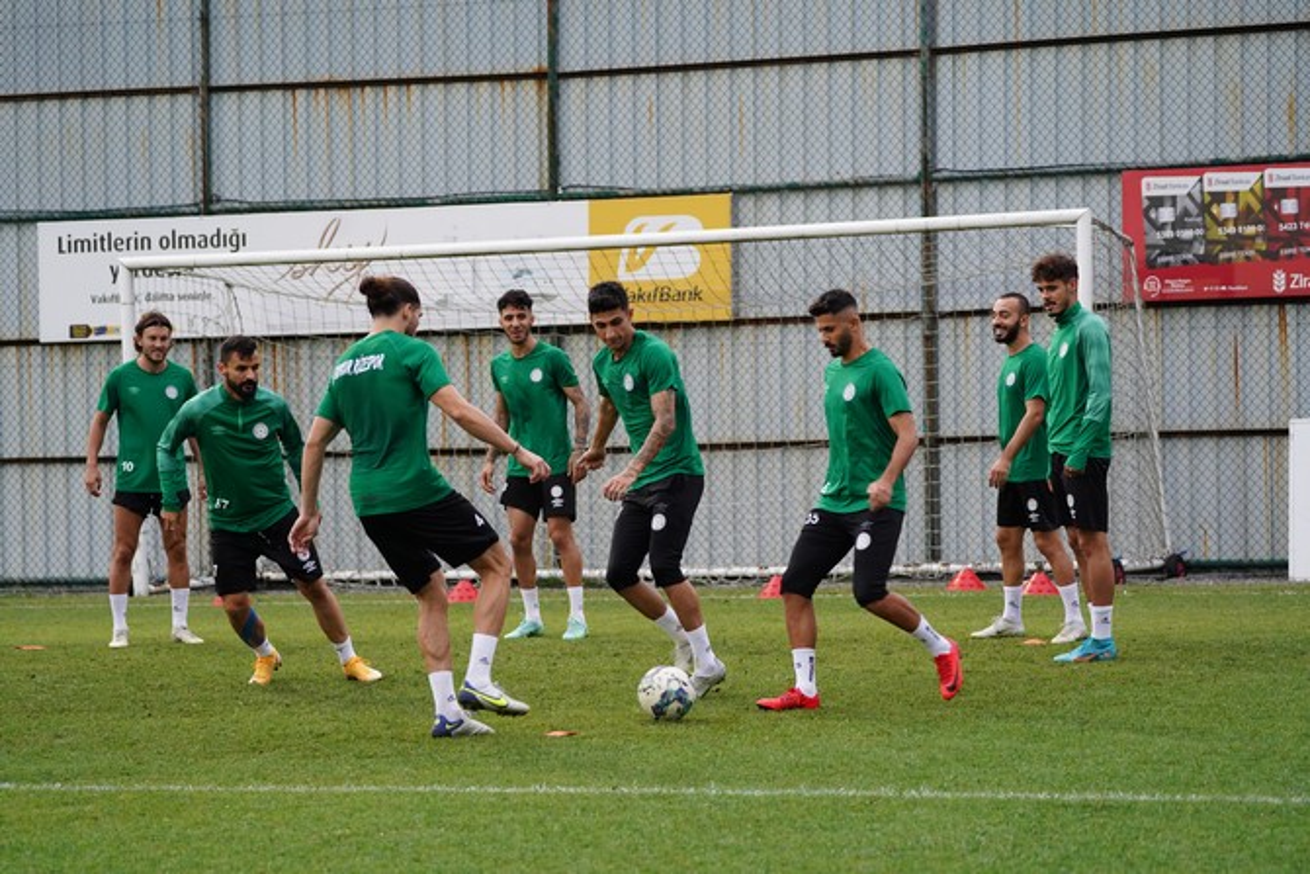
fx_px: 4404
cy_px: 437
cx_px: 655
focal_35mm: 121
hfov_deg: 16.9
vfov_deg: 11.3
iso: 2500
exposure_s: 1/320
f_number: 5
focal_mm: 121
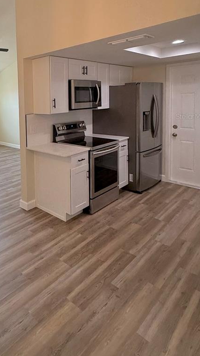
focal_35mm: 24
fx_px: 226
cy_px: 116
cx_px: -1
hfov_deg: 41.4
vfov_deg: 73.8
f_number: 2.2
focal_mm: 2.22
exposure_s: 1/120
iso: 100
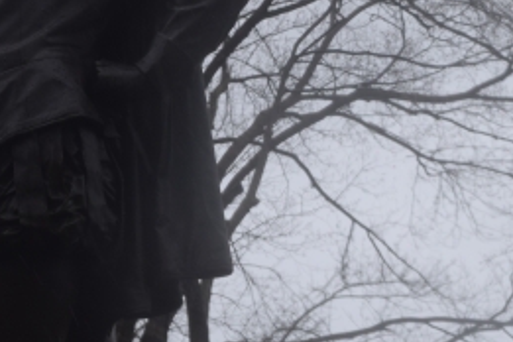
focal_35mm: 188
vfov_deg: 7.3
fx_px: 2679
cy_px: 167
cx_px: -92
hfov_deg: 10.8
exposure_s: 1/250
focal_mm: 32
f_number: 8
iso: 250
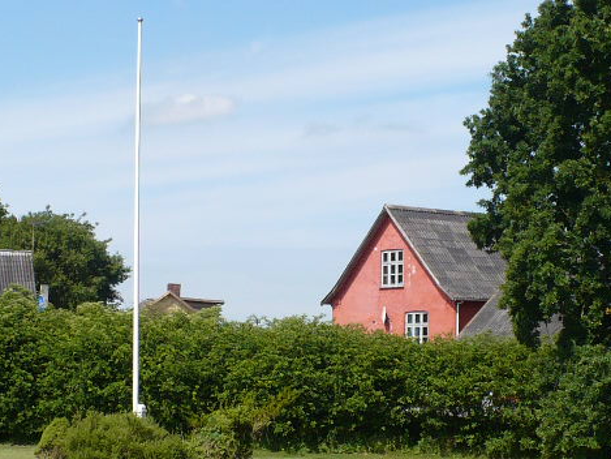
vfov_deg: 14.7
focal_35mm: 101
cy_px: 230
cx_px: 388
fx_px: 1783
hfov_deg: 19.4
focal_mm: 6.1
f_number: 8
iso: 100
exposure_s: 1/160
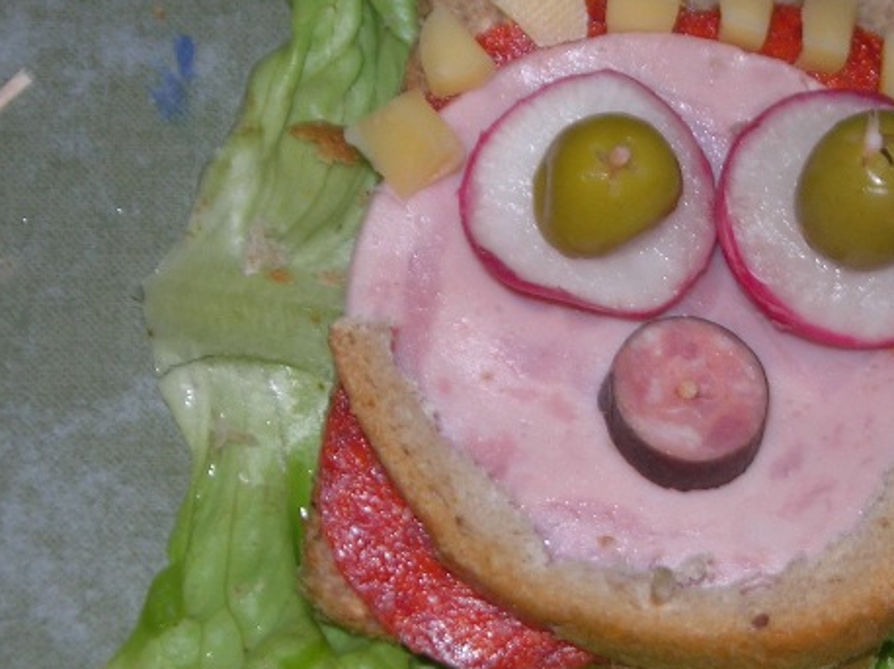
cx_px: 649
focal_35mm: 101
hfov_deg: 19.3
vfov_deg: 14.6
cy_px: 425
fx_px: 2607
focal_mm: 10.6
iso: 64
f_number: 3.2
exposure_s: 1/60.1
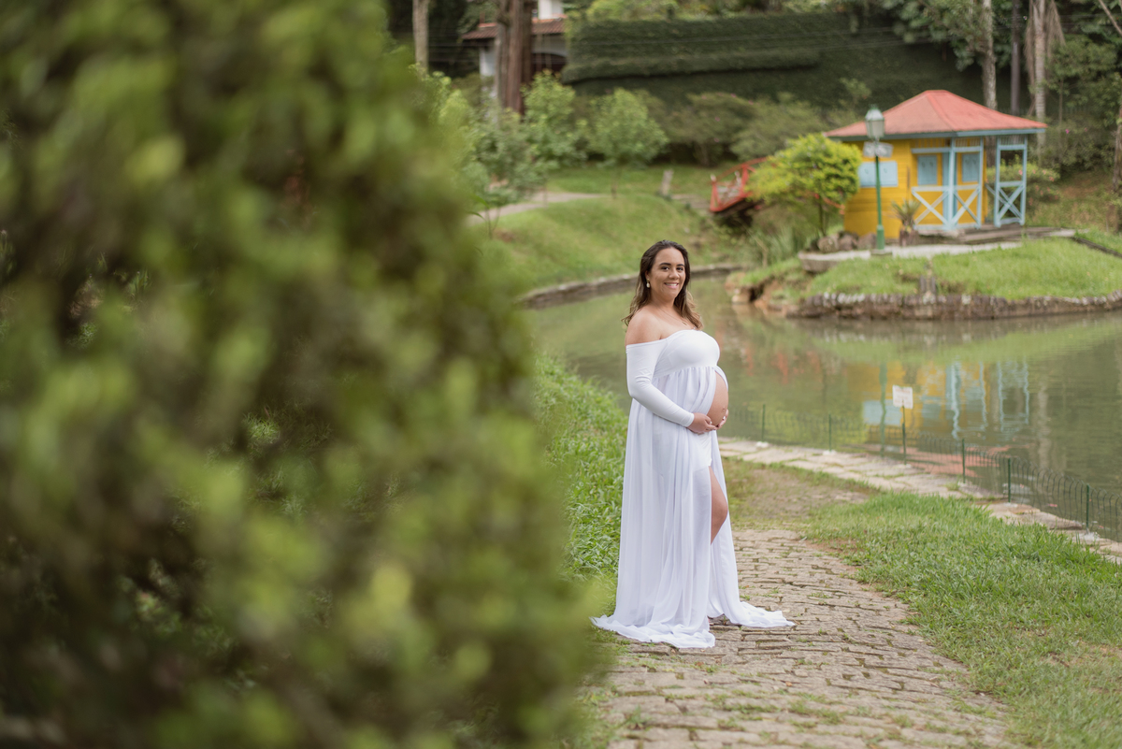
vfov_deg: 27.0
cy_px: 374
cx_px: 561
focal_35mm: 50
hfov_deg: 39.6
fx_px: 1559
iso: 500
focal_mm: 50
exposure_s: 1/2500
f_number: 2
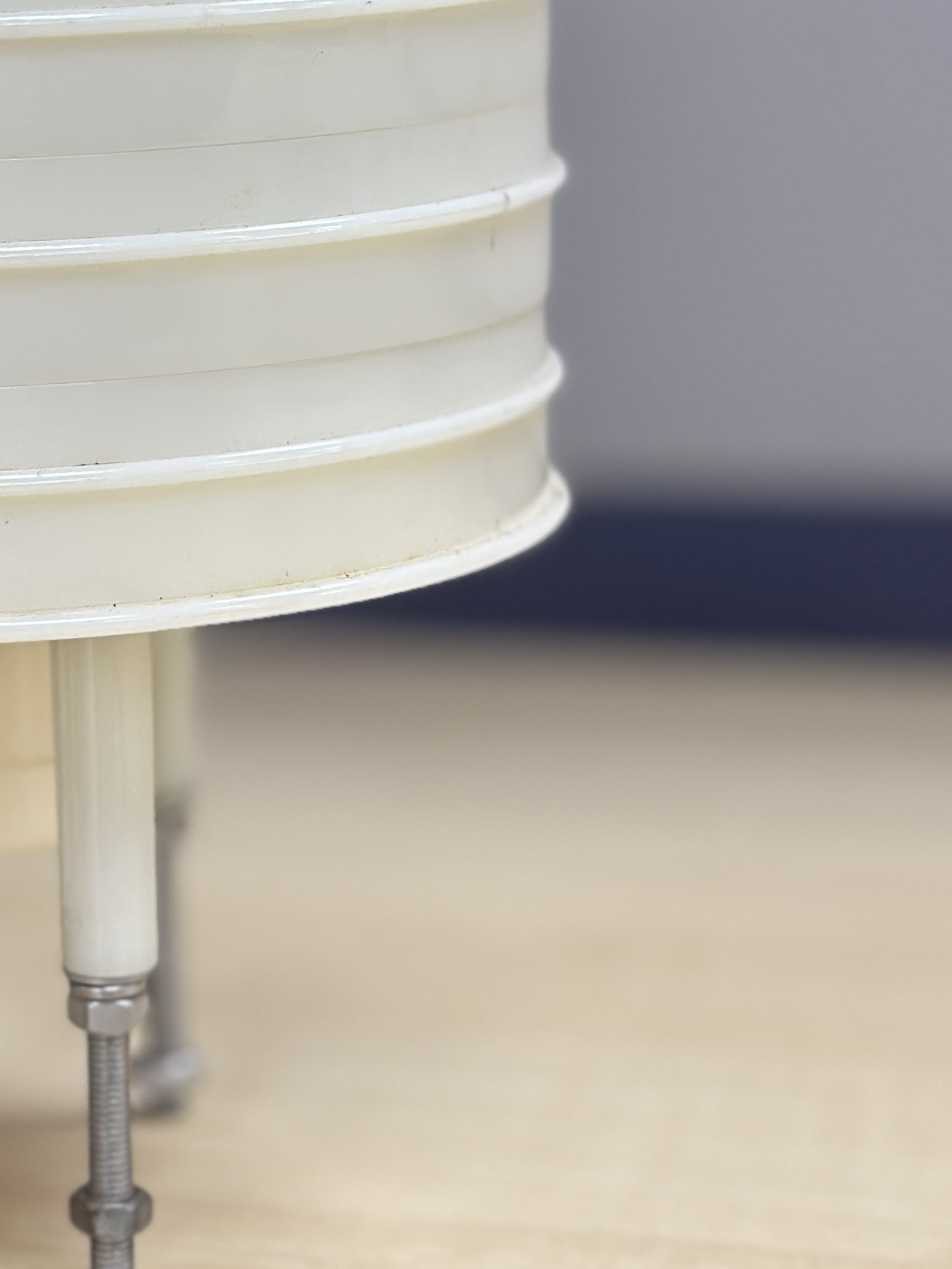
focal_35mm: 108
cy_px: 221
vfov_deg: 18.0
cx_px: -58
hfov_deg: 13.5
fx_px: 3960
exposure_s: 1/50
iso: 80
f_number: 1.78
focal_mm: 6.86
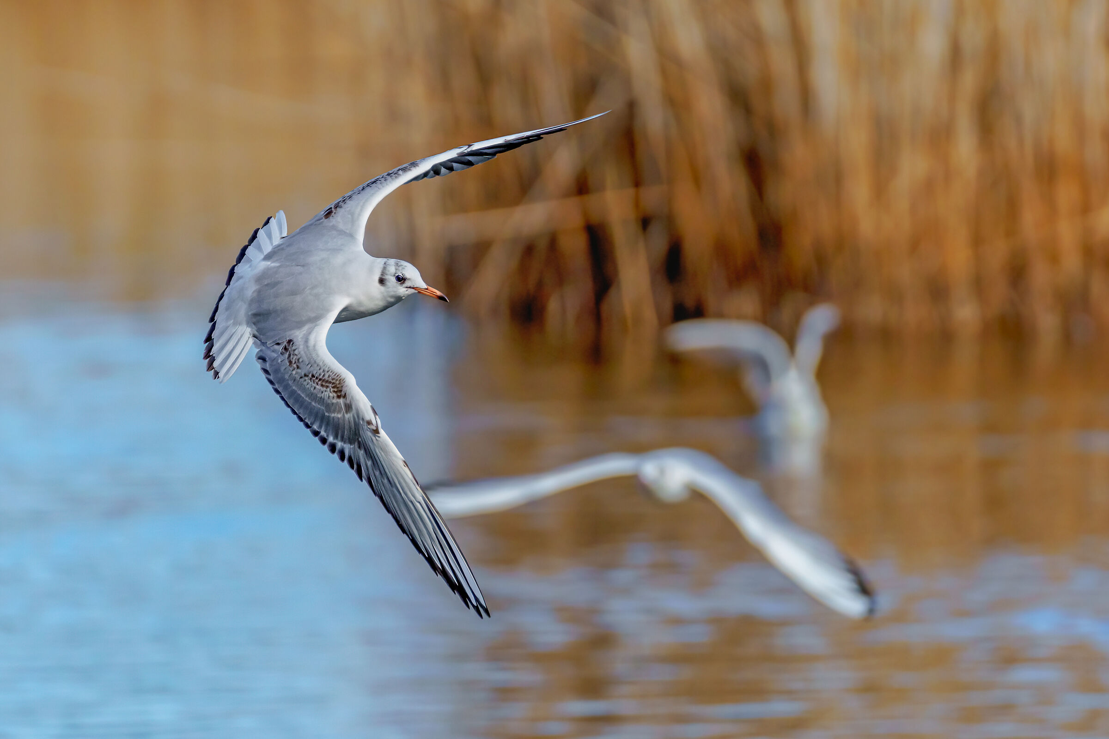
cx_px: 554
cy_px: 370
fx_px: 12321
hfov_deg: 5.2
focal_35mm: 400
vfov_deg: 3.4
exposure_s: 1/3200
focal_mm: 400
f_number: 5.6
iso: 500
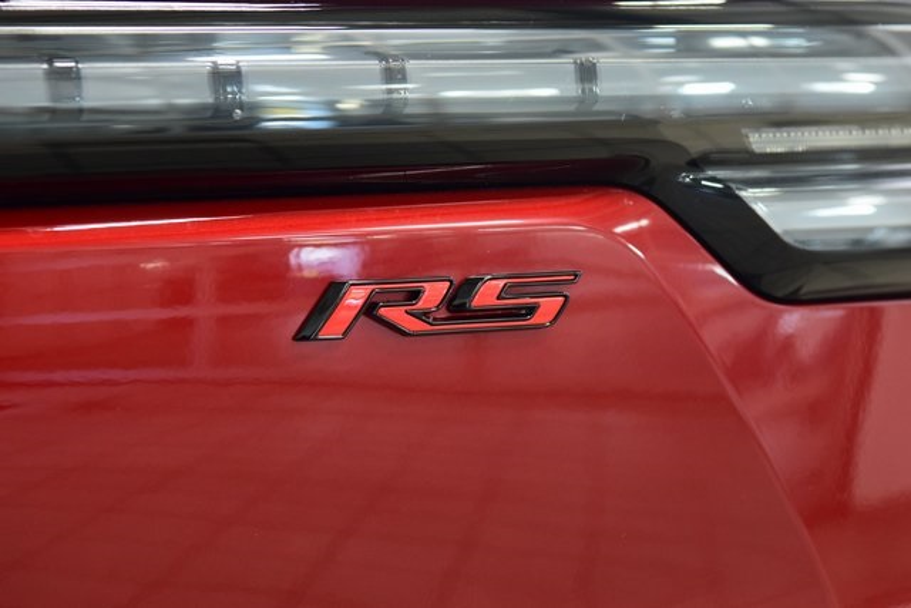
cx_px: 456
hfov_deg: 19.5
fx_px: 2658
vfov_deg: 13.0
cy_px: 304
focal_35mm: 105
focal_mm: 70
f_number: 5.6
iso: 1600
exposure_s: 1/30
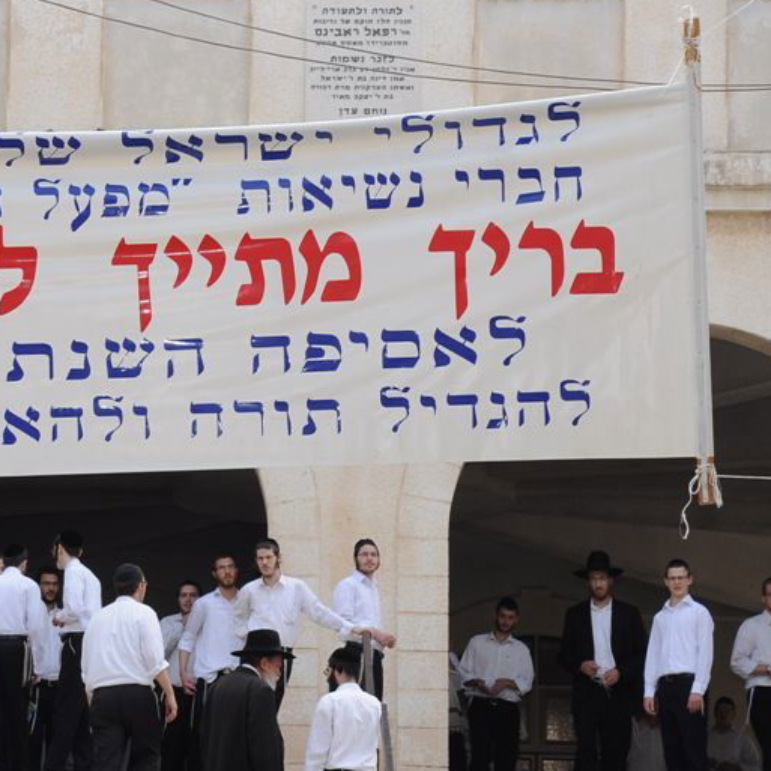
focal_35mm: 178
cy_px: 382
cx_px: 197
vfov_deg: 9.8
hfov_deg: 9.8
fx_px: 4485
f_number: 7.1
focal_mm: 70
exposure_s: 1/125
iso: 200
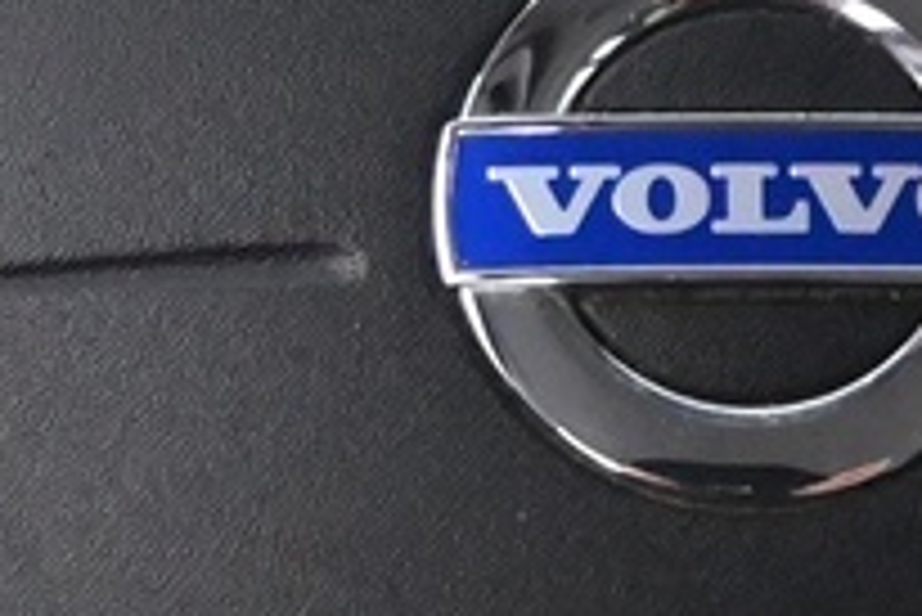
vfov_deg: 6.0
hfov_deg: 8.9
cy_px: 256
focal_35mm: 231
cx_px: 738
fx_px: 5919
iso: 4500
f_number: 3.8
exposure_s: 1/30
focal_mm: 19.5
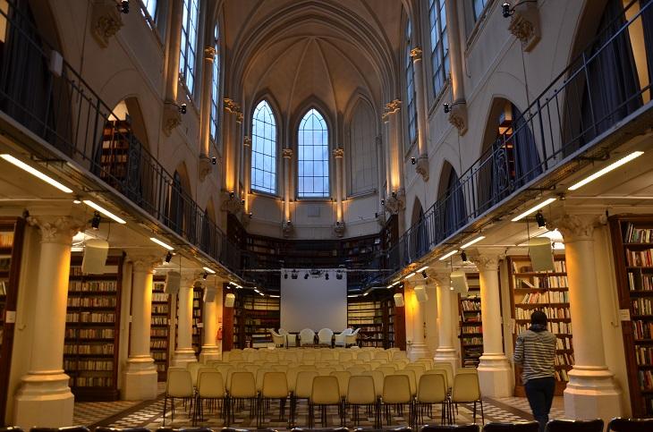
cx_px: 326
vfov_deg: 47.7
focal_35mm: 27
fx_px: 489
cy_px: 216
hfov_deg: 67.5
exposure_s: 1/30
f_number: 3.5
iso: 500
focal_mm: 18
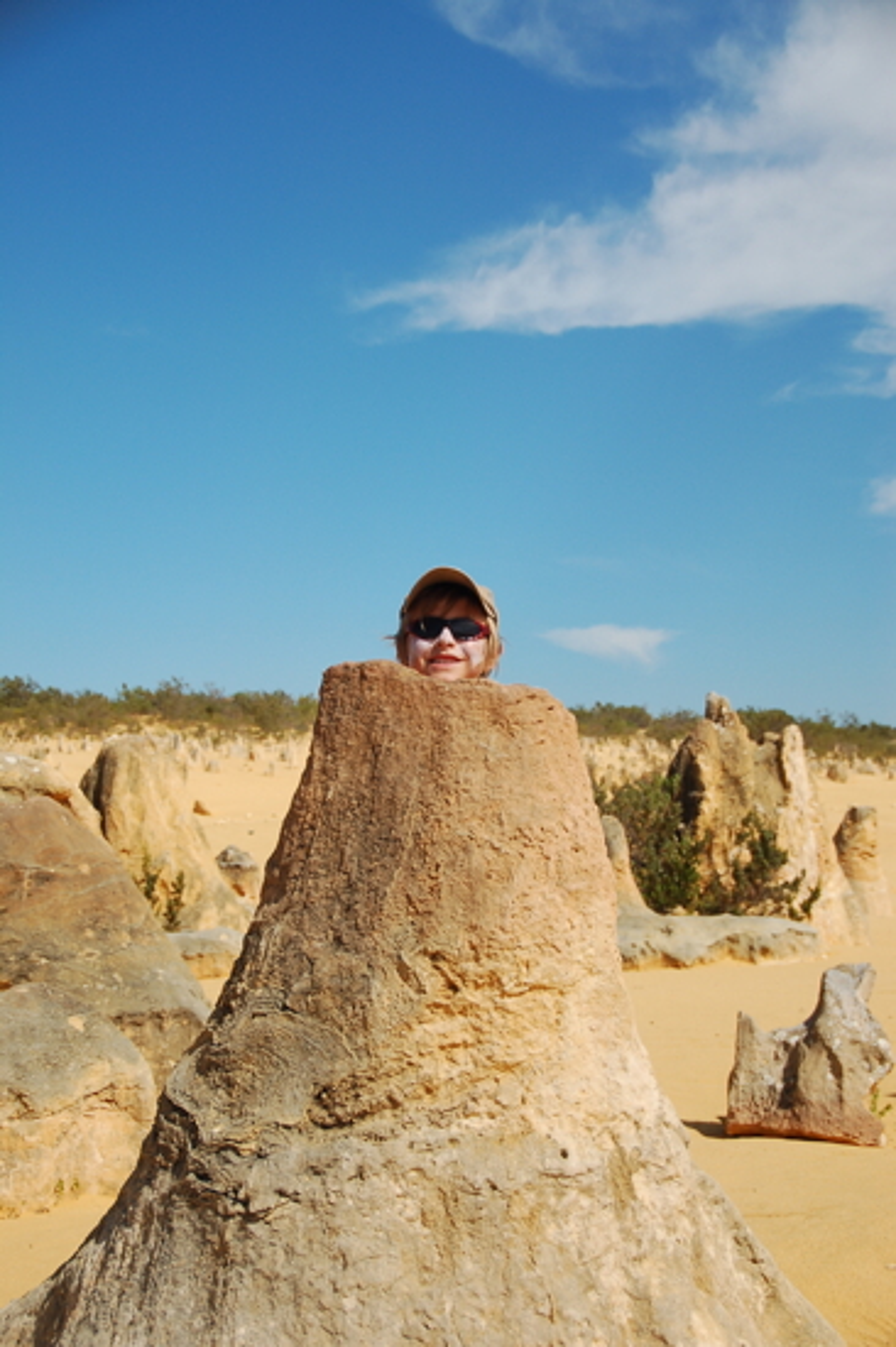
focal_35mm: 52
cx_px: 448
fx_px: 1962
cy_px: 674
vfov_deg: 37.9
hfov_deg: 25.7
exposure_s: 1/2000
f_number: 4.5
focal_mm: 35
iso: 200
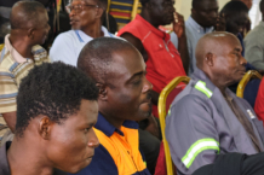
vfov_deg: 10.7
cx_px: -122
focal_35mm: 127
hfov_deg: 15.1
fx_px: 931
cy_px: 184
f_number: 2.5
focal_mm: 18
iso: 400
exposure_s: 1/125
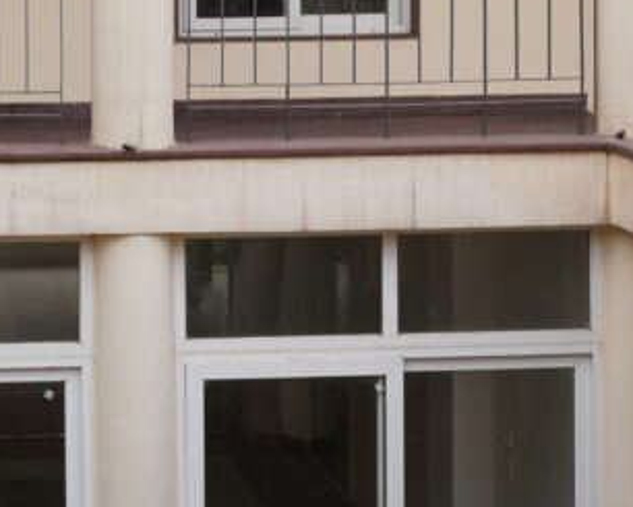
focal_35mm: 110
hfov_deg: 16.9
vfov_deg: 13.5
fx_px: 2061
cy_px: -138
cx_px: -72
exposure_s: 1/125
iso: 800
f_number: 8
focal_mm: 35
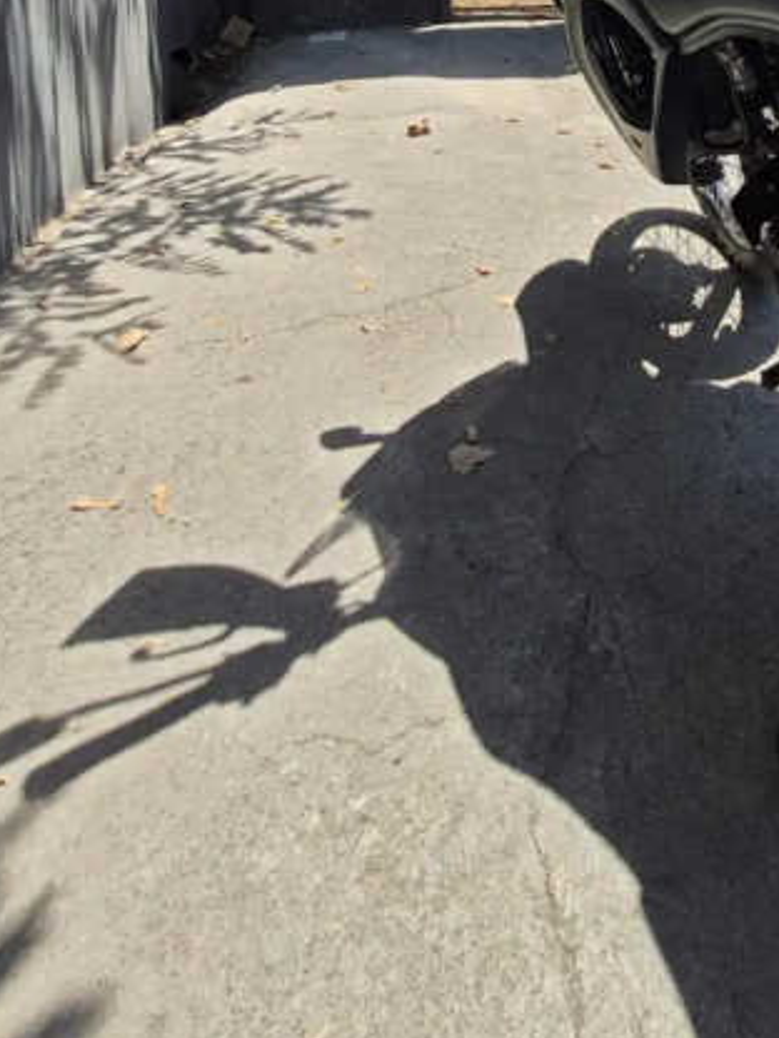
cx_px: 694
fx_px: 750
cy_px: 75
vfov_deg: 57.8
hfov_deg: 49.2
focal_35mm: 25
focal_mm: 1.74
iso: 50
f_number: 2.2
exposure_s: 1/974
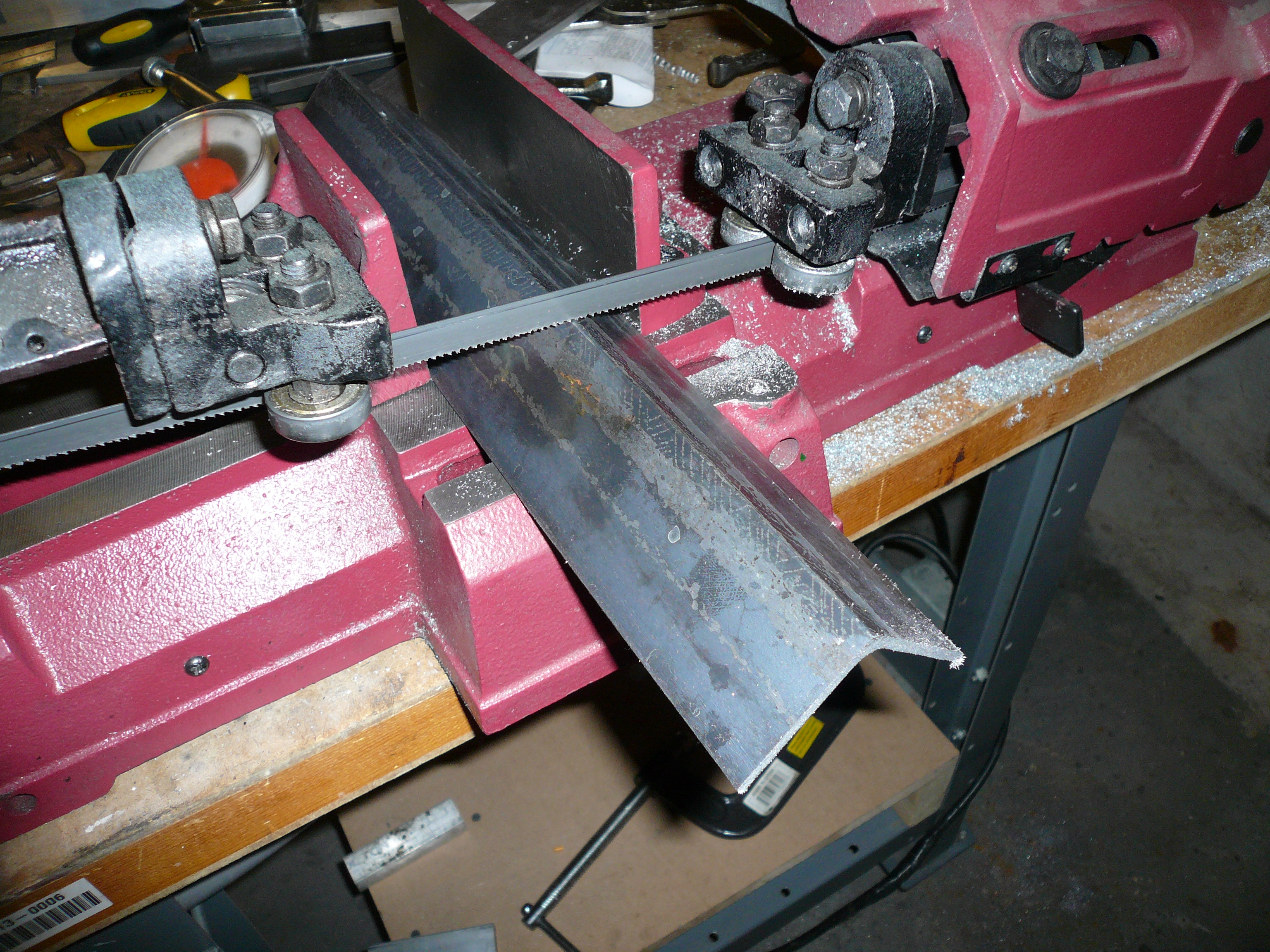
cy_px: 476
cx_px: 635
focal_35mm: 28
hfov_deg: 63.4
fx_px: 1027
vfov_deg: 49.7
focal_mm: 4.6
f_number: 2.8
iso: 100
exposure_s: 1/30
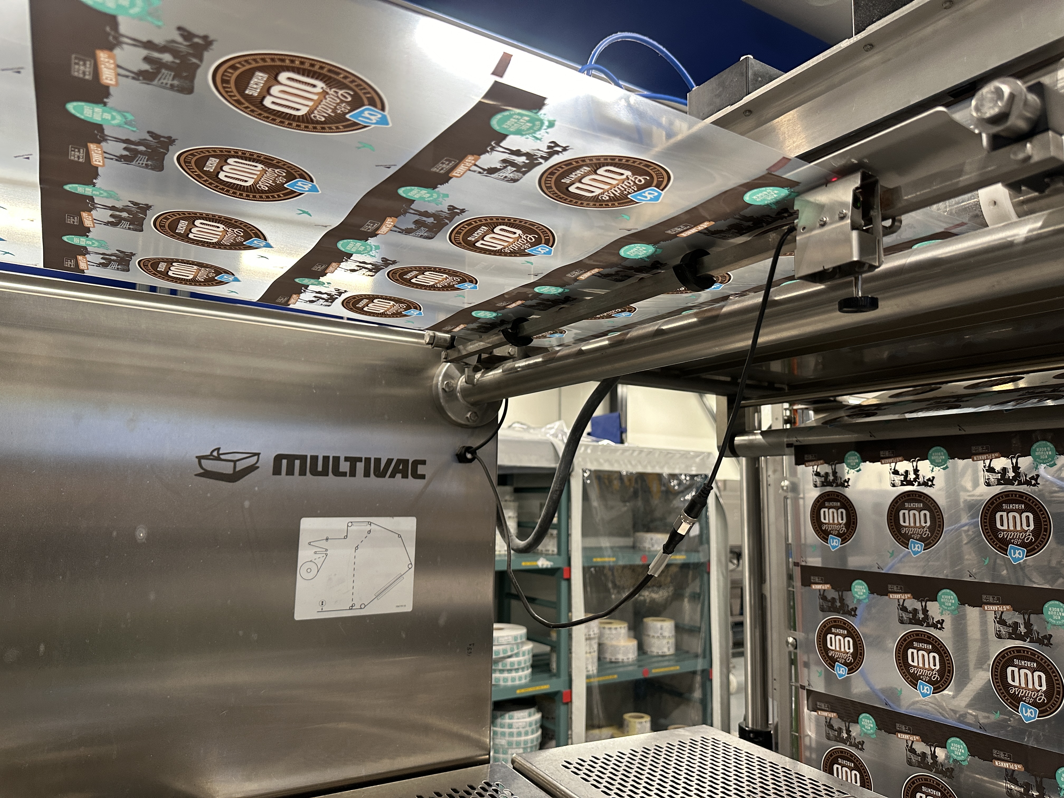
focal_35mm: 24
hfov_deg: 71.6
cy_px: 399
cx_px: 532
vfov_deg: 56.8
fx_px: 738
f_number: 1.78
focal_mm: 6.86
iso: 200
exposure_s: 1/73
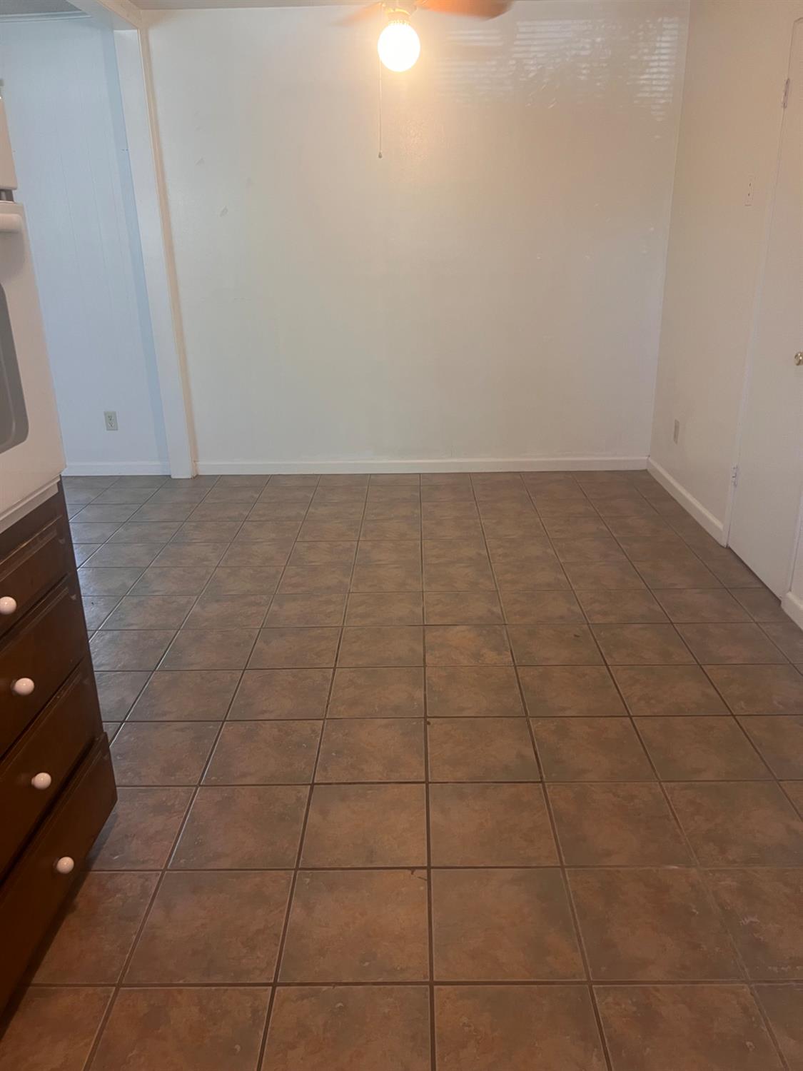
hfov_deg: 53.1
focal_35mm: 26
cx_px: 402
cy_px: 536
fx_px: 804
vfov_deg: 67.3
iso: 160
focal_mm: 5.7
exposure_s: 1/60
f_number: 1.5
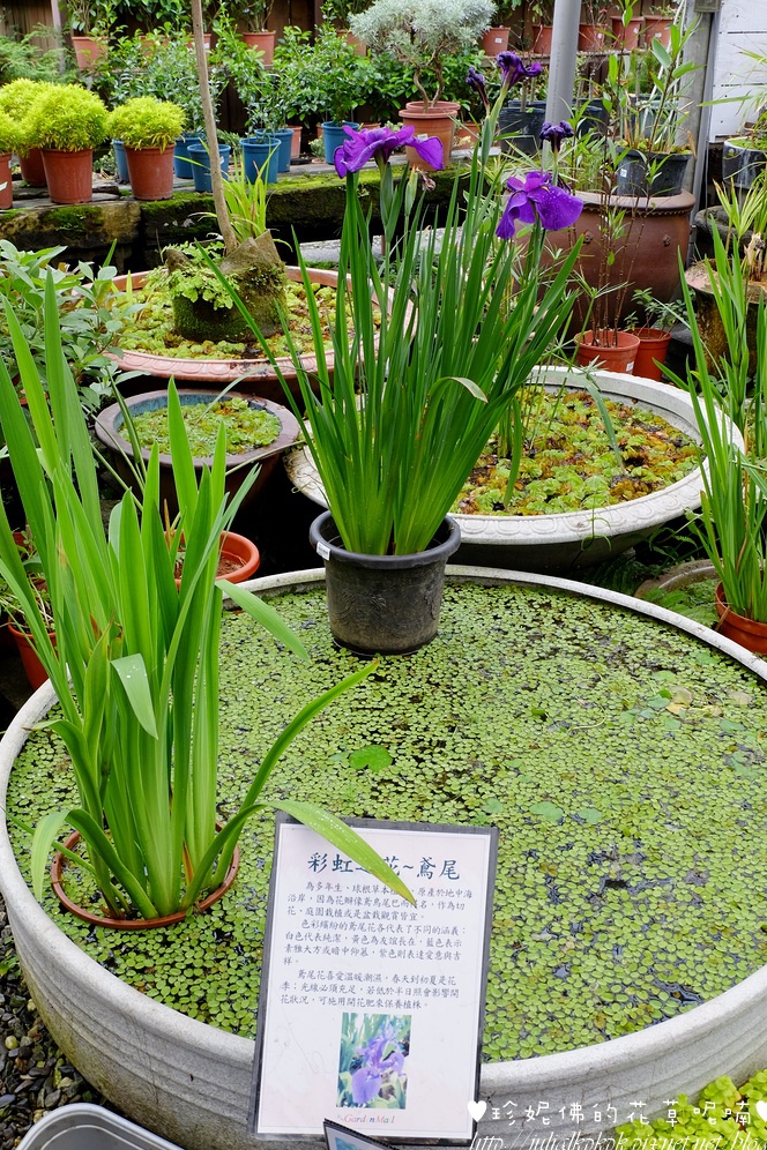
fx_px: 1182
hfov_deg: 35.9
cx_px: 384
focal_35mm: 37
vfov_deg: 51.9
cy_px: 578
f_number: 8
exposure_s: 1/60
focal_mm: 24.3
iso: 500
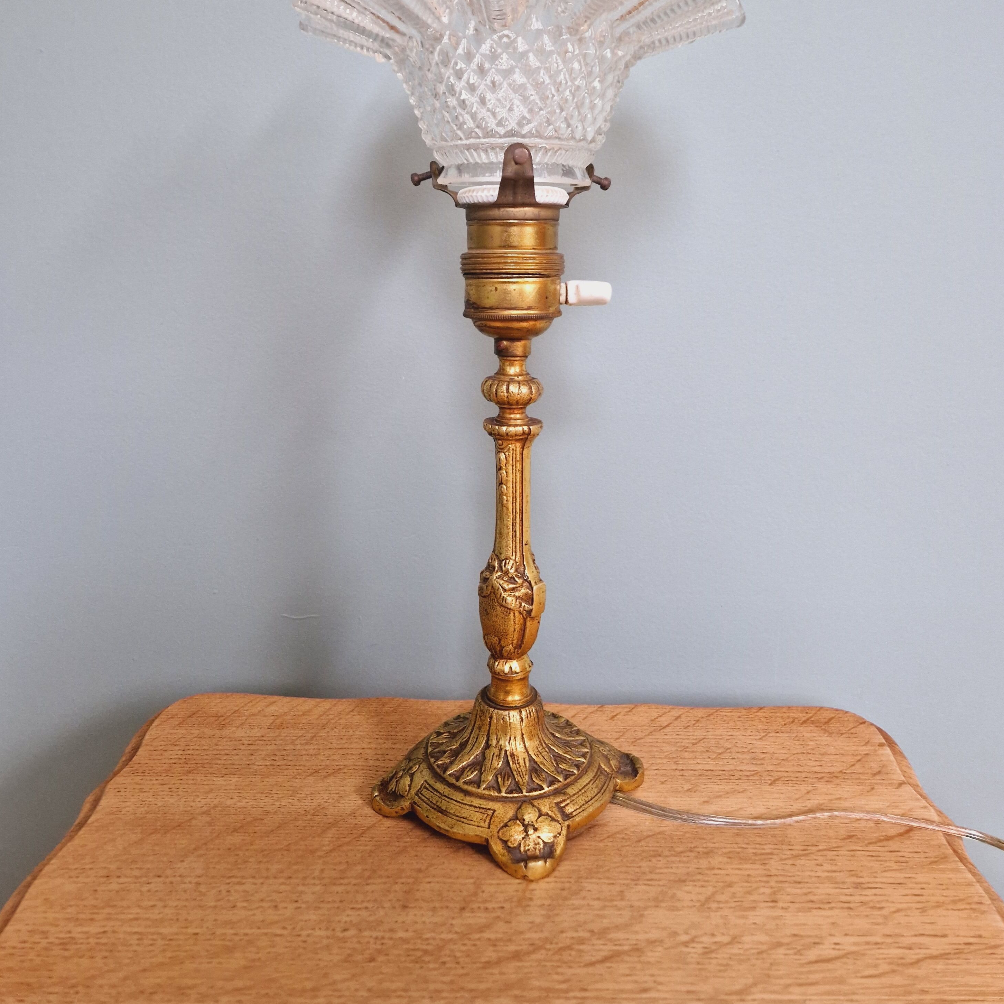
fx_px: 919
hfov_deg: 57.3
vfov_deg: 56.1
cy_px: 336
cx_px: 512
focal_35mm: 28
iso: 640
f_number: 1.8
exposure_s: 1/100
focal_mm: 5.4
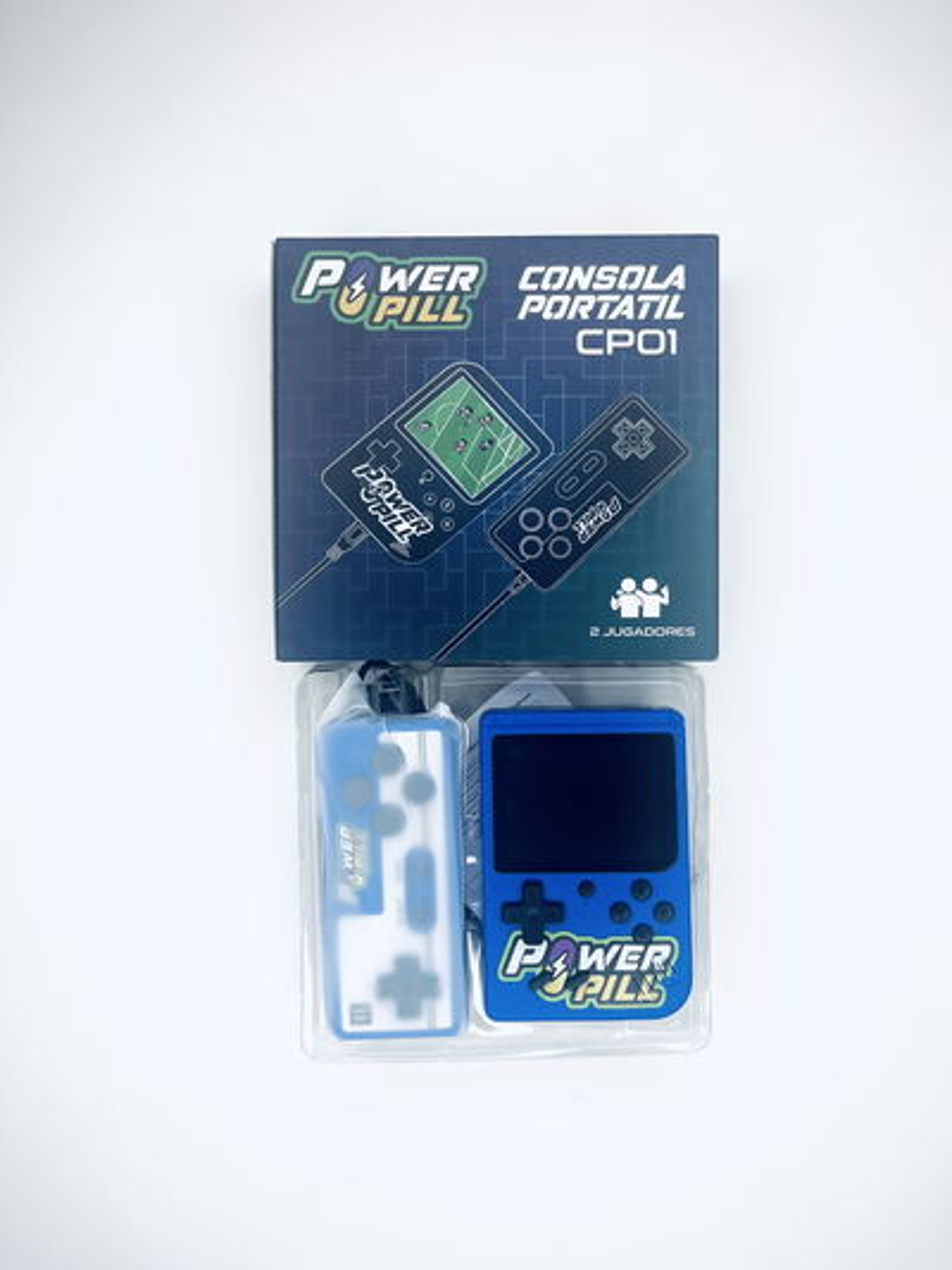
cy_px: 635
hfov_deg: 53.1
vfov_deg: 67.3
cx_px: 476
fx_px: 953
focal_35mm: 26
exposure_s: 1/845
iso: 50
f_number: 1.6
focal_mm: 5.1
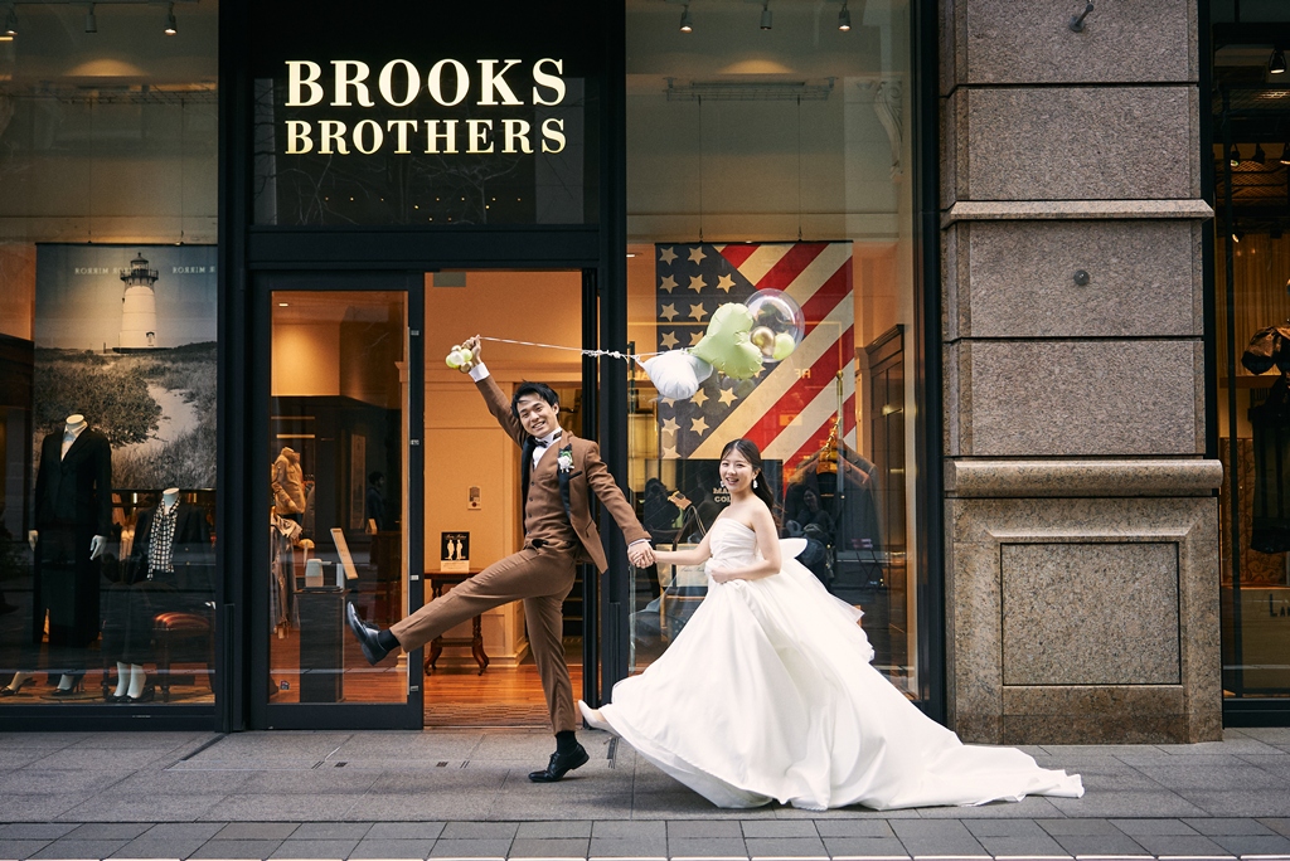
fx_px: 1470
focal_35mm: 41
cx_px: 645
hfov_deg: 47.4
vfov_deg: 32.7
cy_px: 430
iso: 640
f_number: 4
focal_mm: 41
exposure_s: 1/250
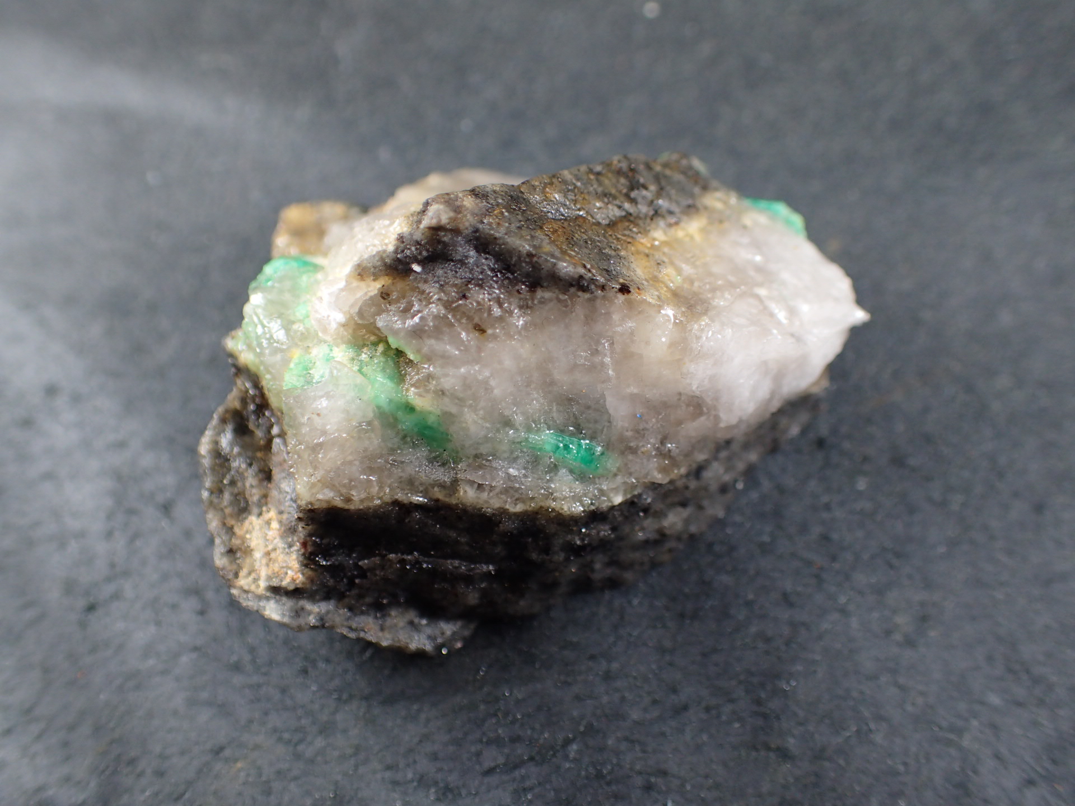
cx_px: 538
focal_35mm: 30
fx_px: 932
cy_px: 403
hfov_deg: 60.0
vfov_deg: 46.8
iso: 200
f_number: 2.3
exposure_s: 1/125
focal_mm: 5.5
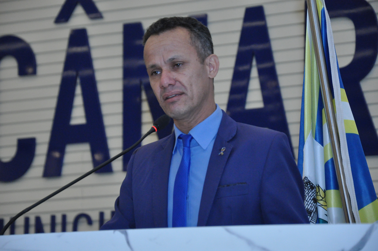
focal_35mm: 158
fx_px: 1652
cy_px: 126
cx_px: 189
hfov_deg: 13.1
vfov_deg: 8.7
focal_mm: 105
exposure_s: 1/200
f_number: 5.6
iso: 2500
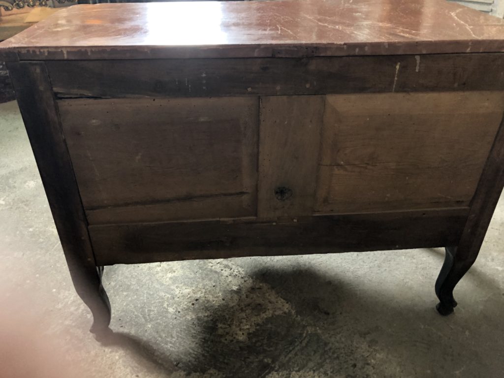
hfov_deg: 63.4
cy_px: 189
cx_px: 252
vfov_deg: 49.7
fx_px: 408
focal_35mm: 28
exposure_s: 1/33
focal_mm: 4
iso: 640
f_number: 1.8
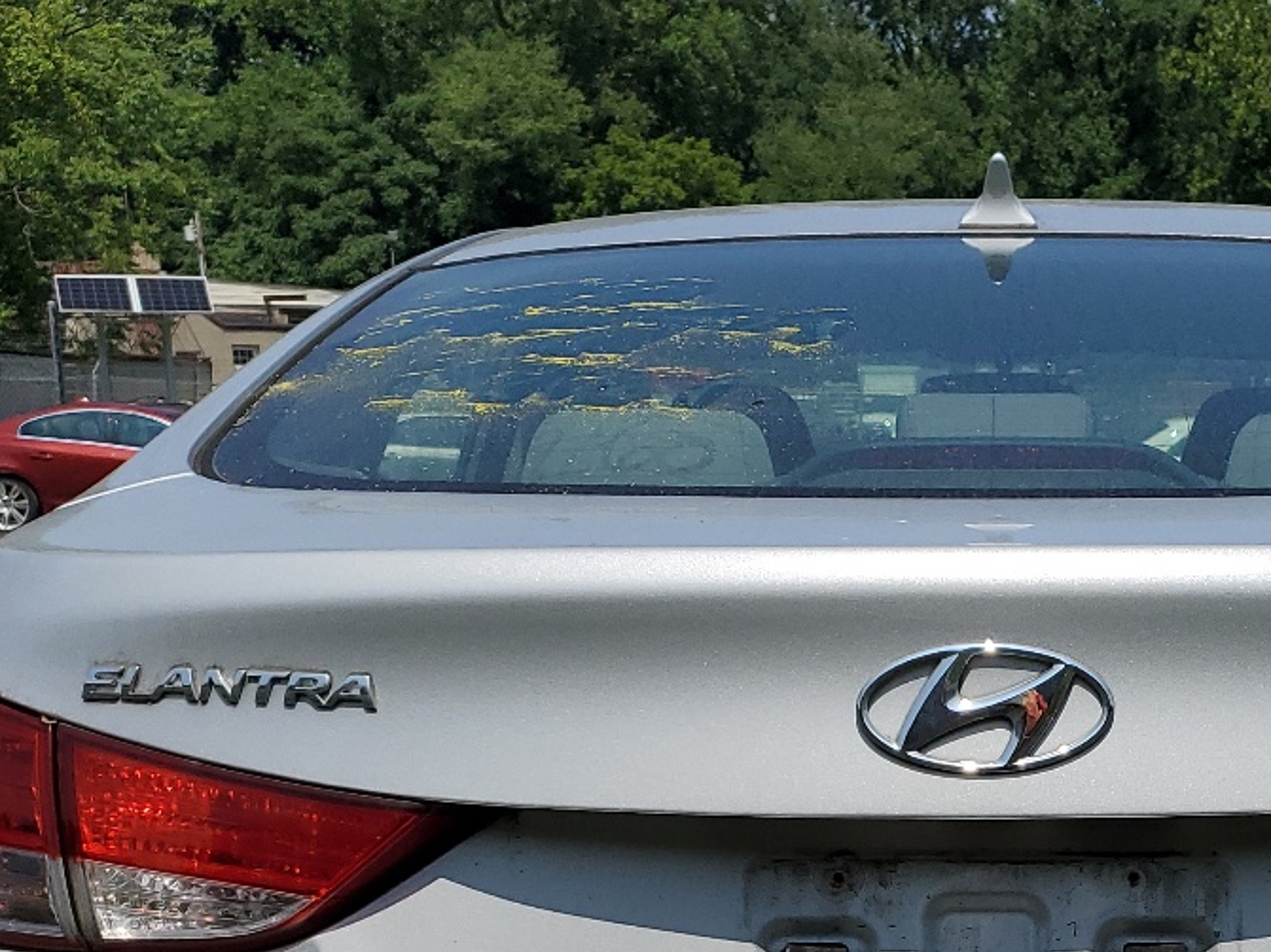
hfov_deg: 30.4
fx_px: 2276
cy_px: 978
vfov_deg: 22.6
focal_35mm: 62
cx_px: 1017
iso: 50
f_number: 1.5
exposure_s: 1/10000
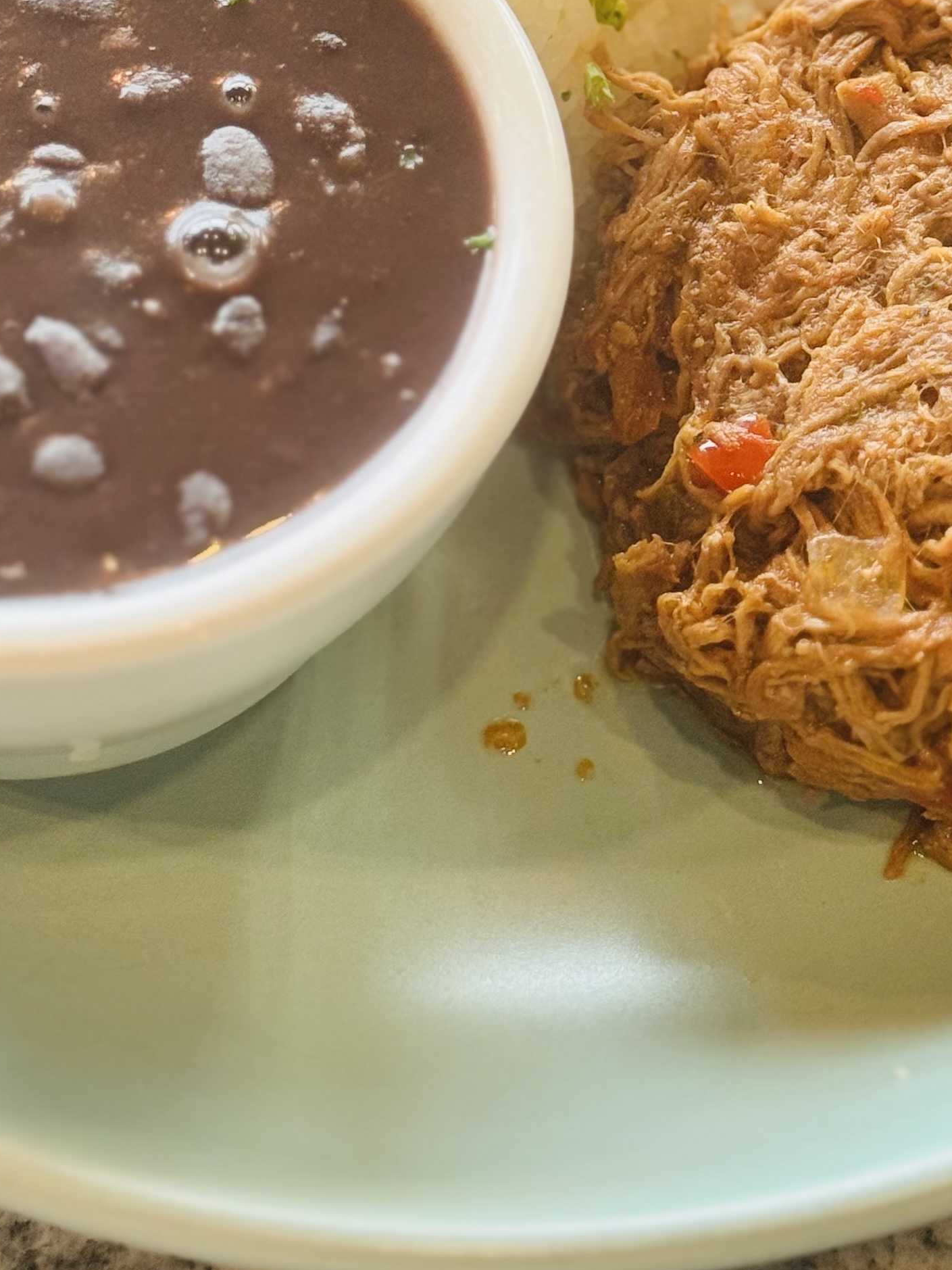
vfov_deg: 18.5
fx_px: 3777
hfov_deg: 14.4
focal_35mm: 103
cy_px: -35
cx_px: 569
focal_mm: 6.76
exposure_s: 1/60
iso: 100
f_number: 1.78
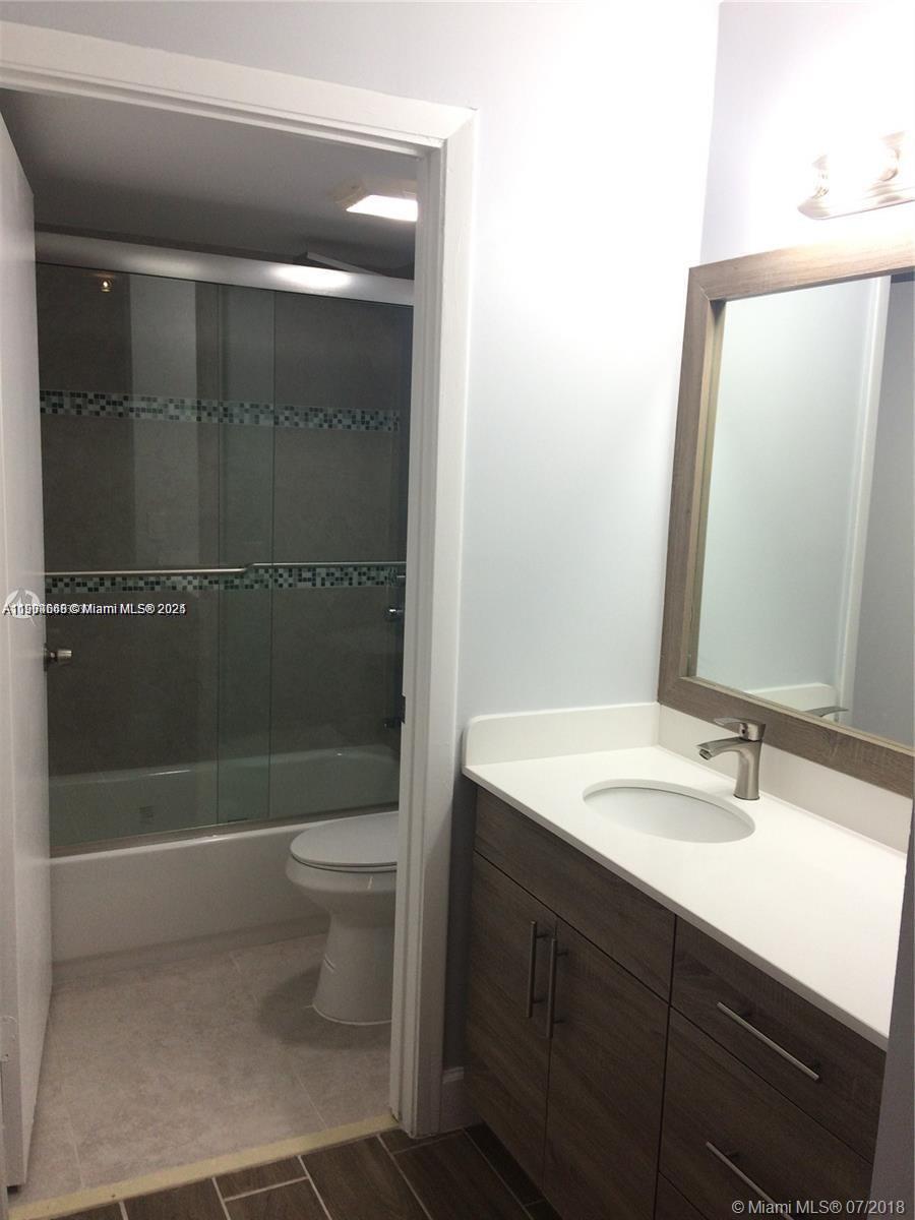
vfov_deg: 61.7
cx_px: 458
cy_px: 610
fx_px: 1022
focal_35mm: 29
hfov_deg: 48.2
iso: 50
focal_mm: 4.15
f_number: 2.2
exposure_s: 1/60
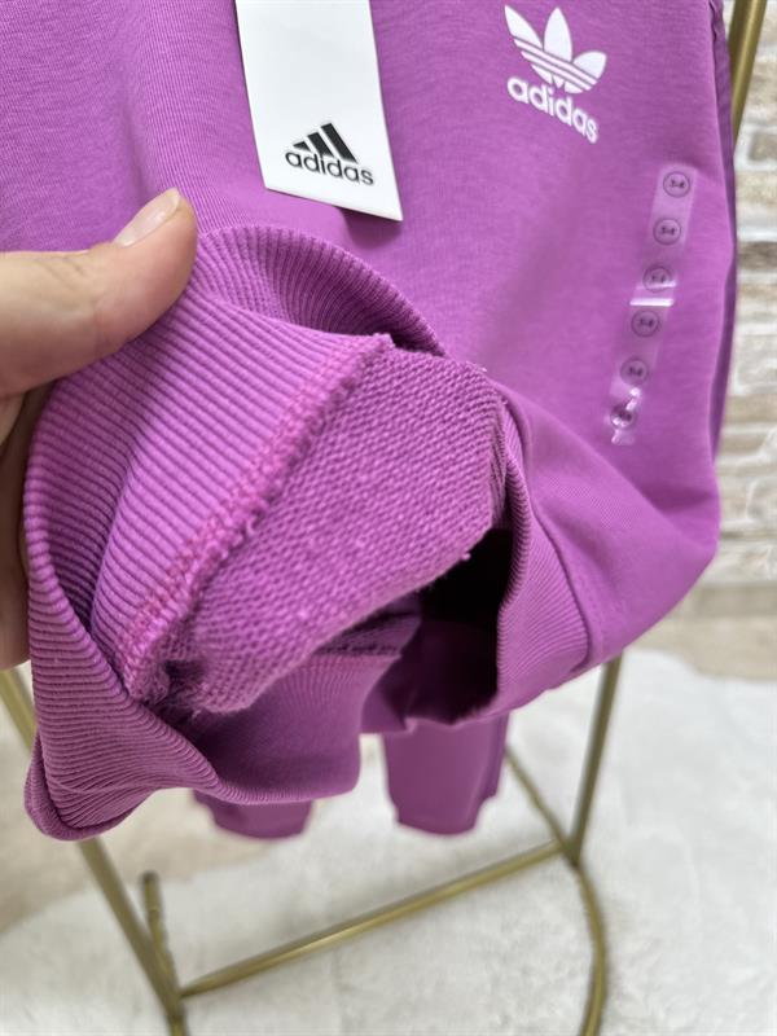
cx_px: 388
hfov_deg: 56.8
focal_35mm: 24
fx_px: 718
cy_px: 518
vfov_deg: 71.6
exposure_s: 1/100
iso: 160
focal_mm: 6.86
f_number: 1.78
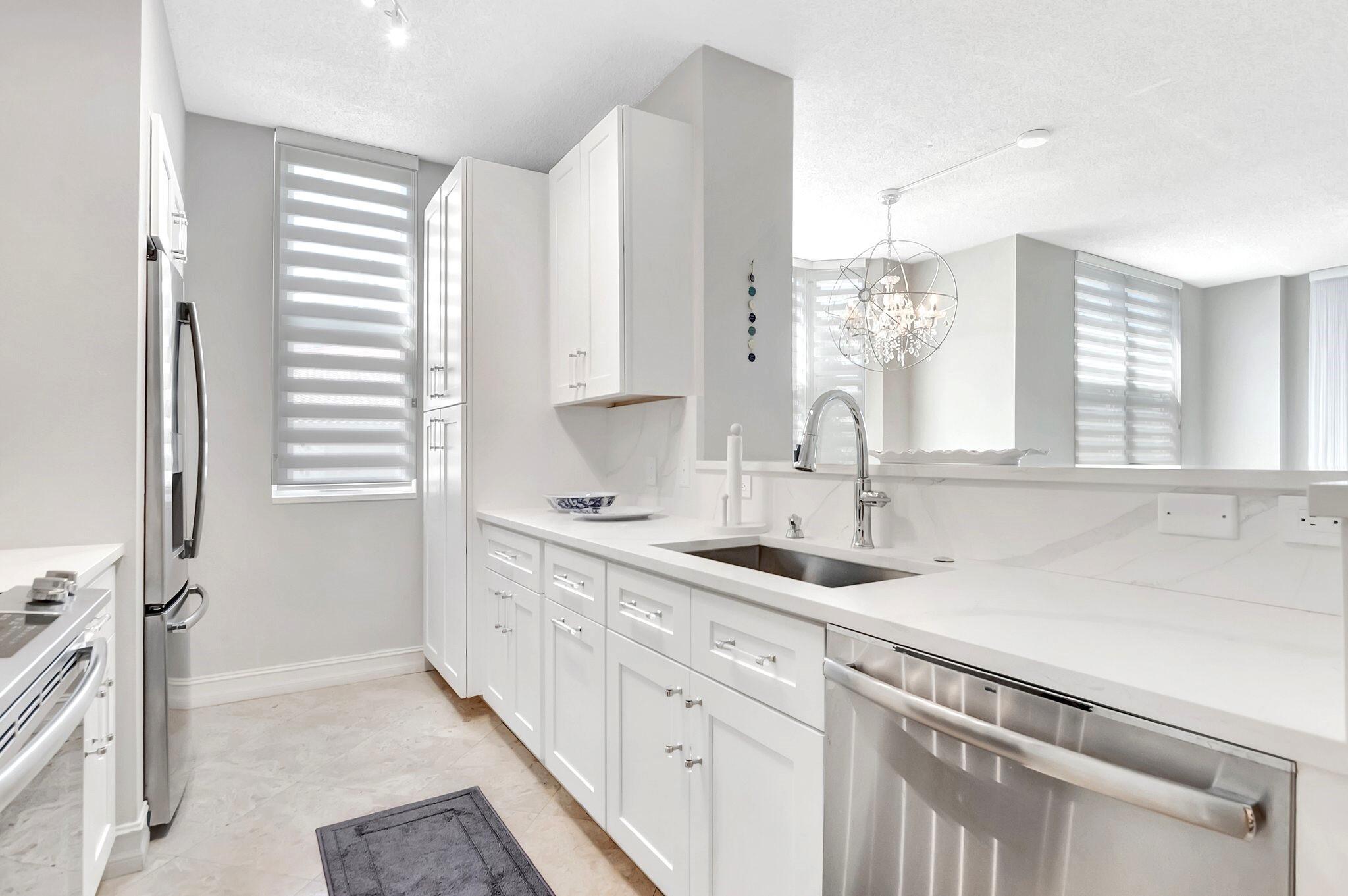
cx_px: 674
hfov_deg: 90.1
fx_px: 673
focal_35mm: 18
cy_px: 448
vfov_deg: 67.3
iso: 640
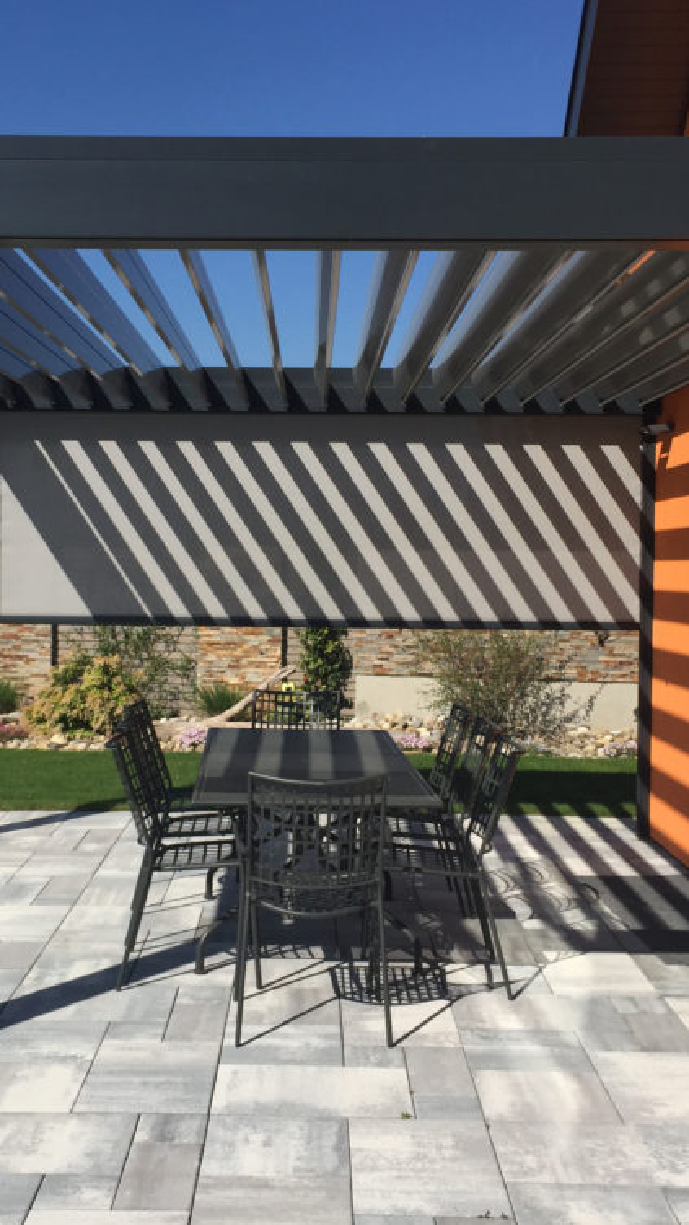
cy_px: 608
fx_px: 1397
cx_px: 287
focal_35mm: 43
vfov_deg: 47.4
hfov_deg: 27.7
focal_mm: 4.15
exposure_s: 1/2639
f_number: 2.2
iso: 32
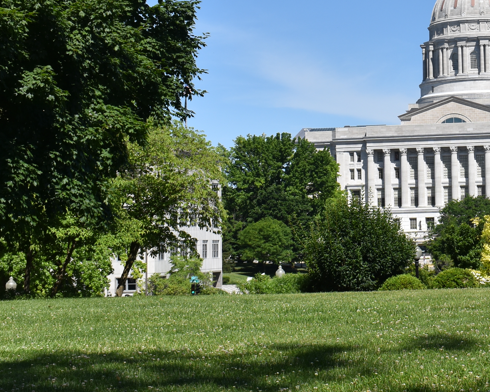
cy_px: 82
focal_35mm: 94
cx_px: 498
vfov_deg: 16.3
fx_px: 1363
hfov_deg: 19.7
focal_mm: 26
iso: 100
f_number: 9
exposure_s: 1/320
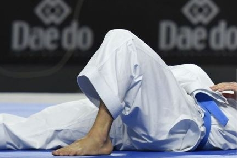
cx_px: 288
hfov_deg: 2.8
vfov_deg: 1.9
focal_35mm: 733
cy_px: -77
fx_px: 4822
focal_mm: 175
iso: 800
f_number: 2.8
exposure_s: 1/800
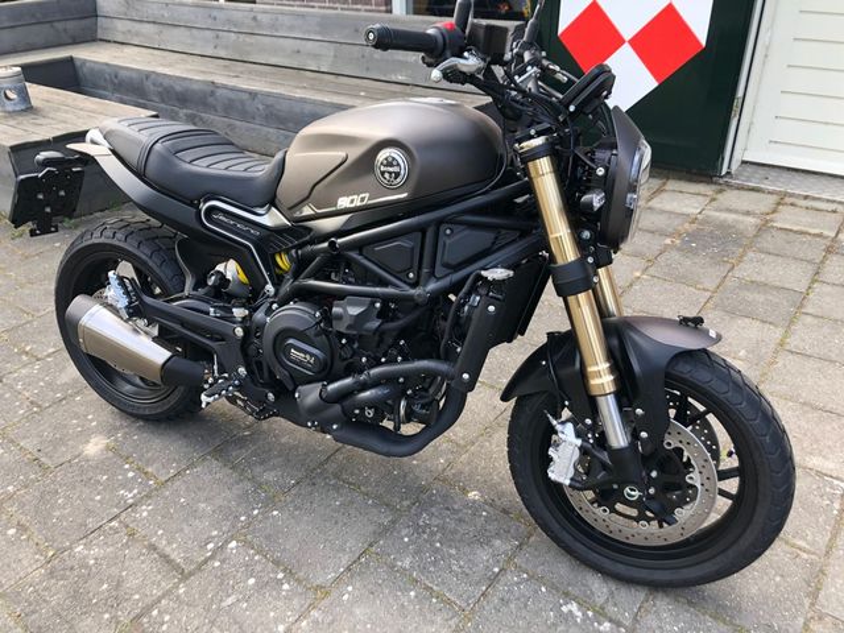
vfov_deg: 49.7
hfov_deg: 63.4
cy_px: 316
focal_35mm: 28
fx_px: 683
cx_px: 422
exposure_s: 1/120
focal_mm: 3.99
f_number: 1.8
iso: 32
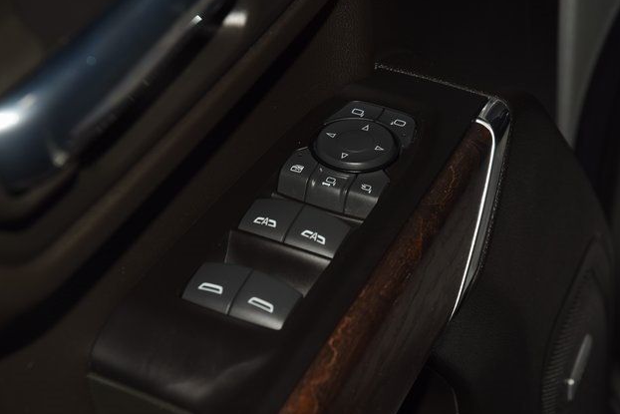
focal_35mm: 108
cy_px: 208
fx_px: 1860
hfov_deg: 18.9
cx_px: 318
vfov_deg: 12.7
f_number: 8
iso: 100
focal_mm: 70
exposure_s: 1/125
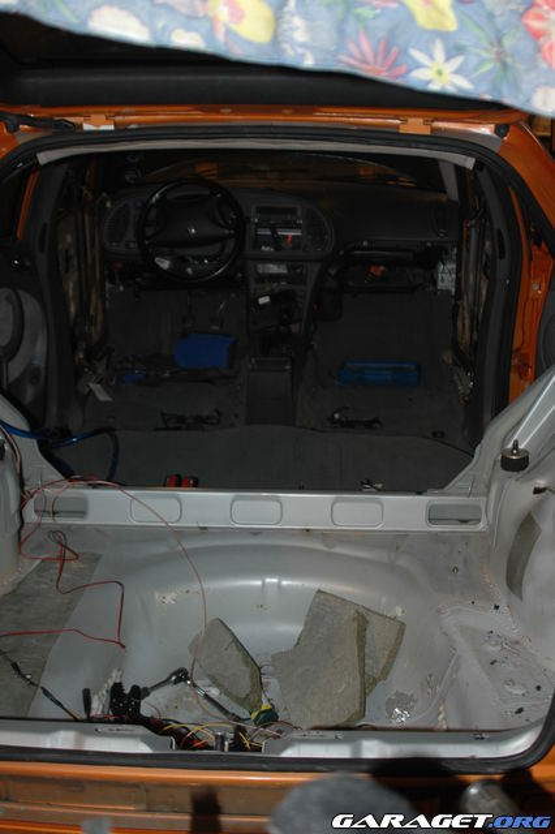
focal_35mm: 42
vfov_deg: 46.4
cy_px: 417
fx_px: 972
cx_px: 278
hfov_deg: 31.9
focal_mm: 28
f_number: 3.5
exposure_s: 1/60
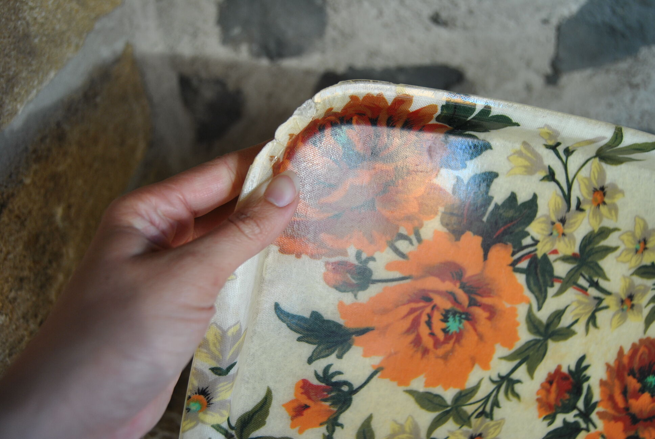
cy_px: 220
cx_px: 328
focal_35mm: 30
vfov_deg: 43.7
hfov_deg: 61.9
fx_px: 546
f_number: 3.5
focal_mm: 20
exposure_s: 1/40
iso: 200
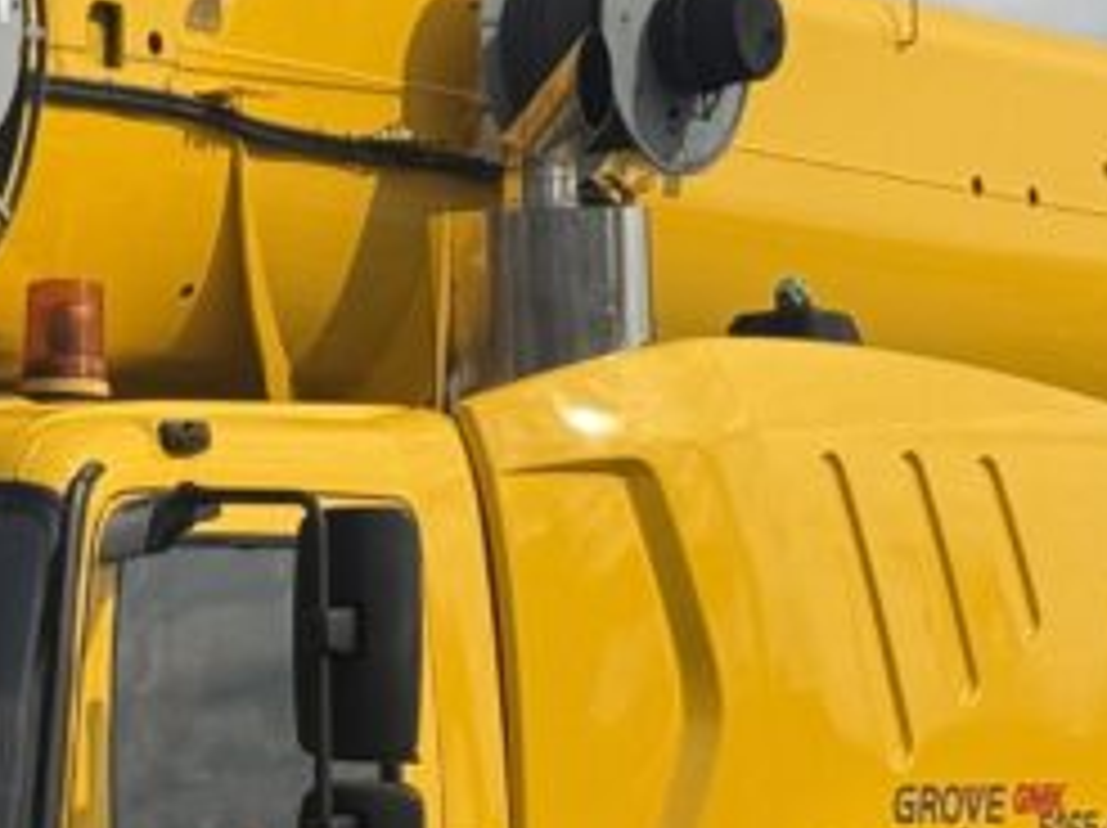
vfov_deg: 7.4
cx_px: 302
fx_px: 6390
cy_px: 598
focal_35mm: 200
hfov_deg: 9.9
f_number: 1.78
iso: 64
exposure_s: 1/6024
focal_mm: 6.76
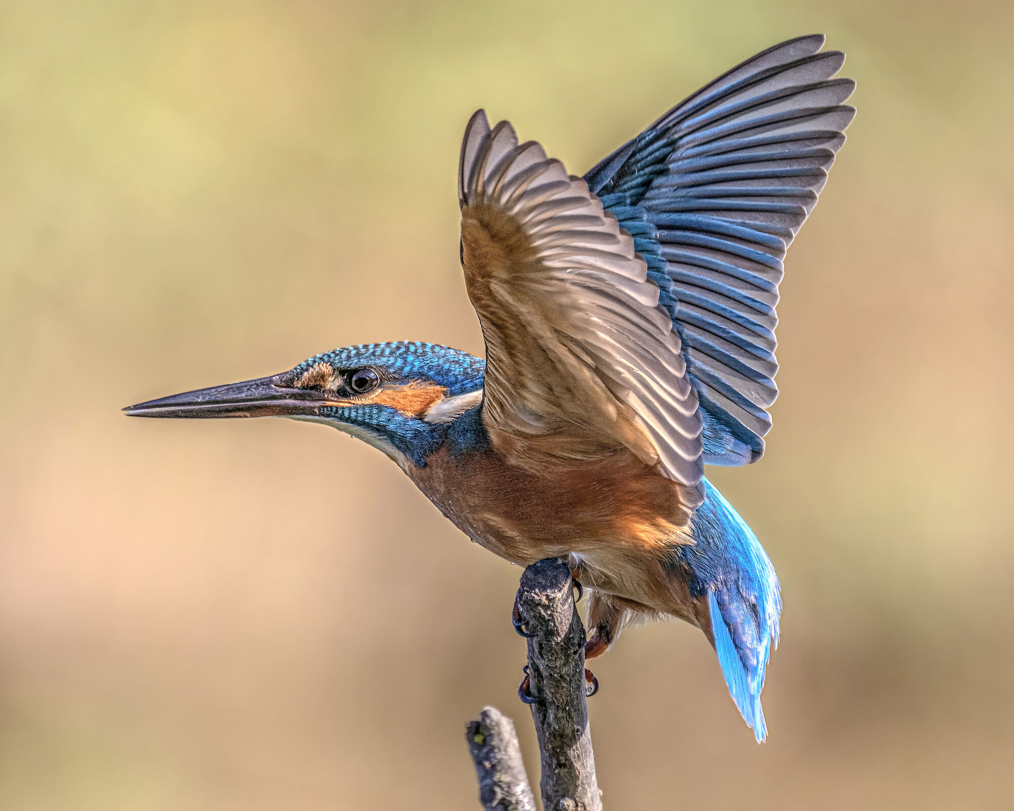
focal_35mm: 677
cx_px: 433
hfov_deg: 2.9
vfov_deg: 2.3
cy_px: 406
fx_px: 20318
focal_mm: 400
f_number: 6.4
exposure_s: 1/1250
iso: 400
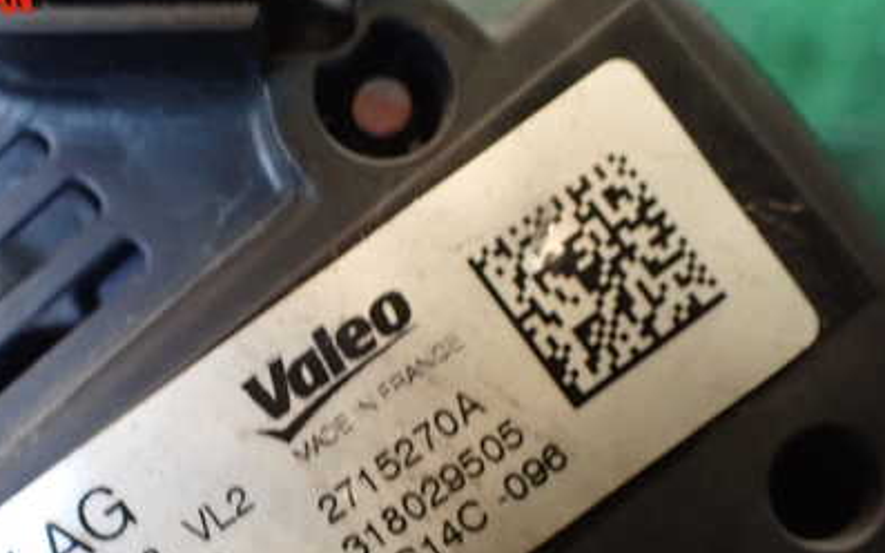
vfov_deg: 26.2
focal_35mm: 48
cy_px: 473
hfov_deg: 41.3
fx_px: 1158
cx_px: 296
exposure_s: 1/30
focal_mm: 5.4
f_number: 2.3
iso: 1250
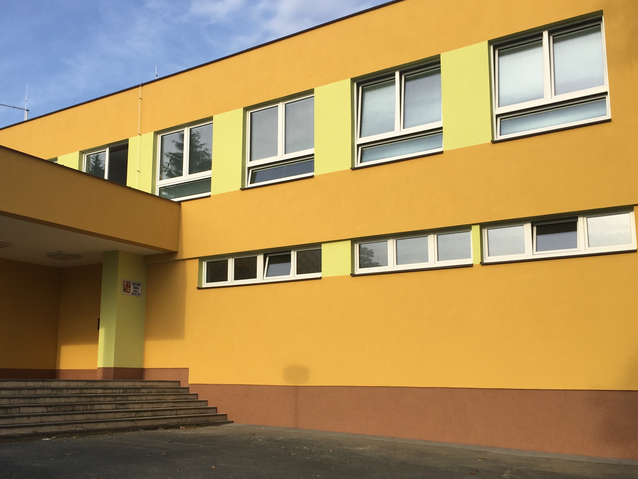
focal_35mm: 37
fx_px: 682
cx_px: 271
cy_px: 270
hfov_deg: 50.0
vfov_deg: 38.6
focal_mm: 4.15
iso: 32
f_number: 2.2
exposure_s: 1/1041
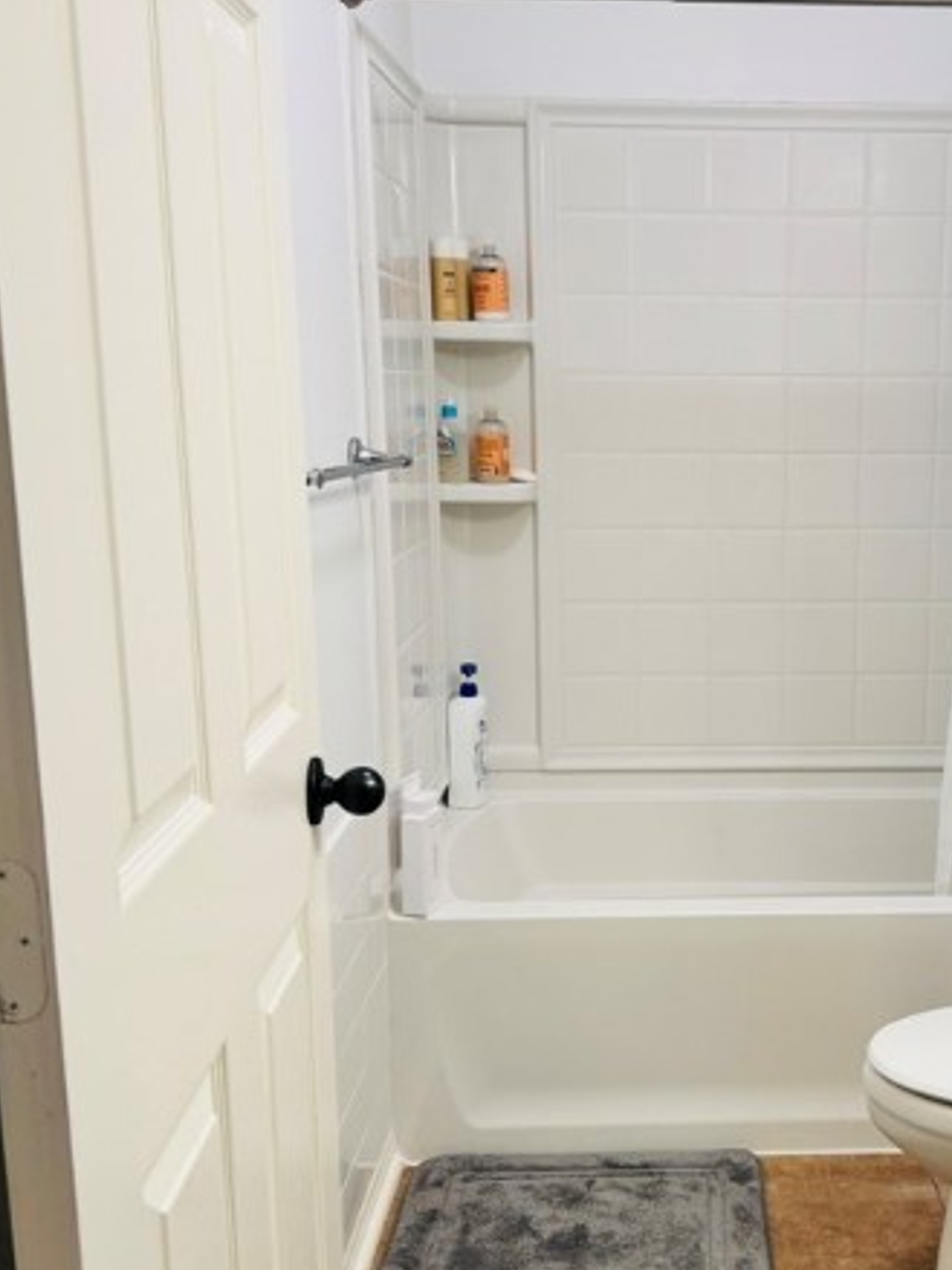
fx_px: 1541
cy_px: 689
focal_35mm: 42
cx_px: 735
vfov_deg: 44.8
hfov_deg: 33.5
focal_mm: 6.76
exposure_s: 1/120
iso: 125
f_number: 1.78
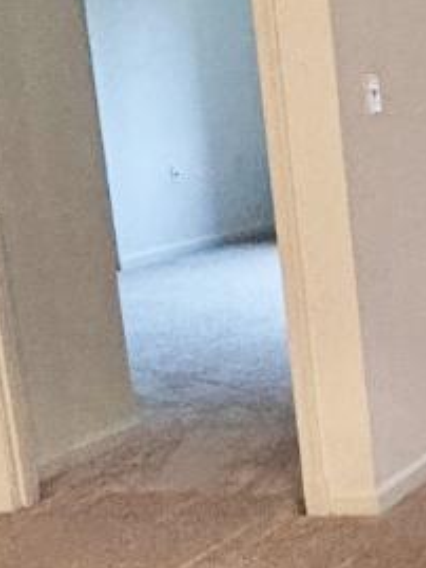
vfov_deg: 24.4
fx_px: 1312
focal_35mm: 80
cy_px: 336
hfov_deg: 12.5
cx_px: 1135
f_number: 2.2
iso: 200
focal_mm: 2.22
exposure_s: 1/120
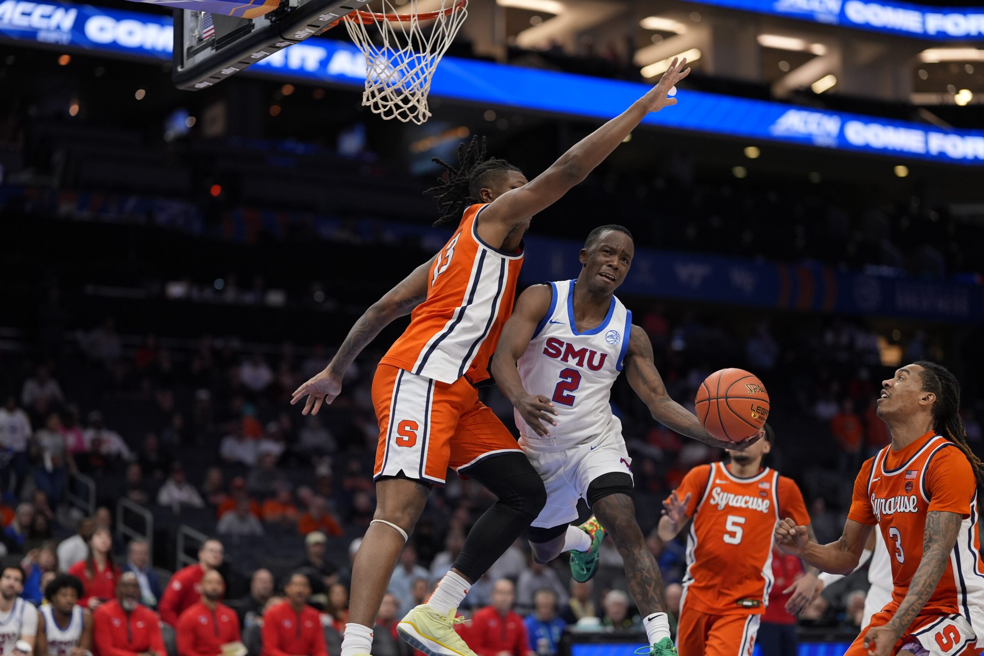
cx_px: 492
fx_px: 2323
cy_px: 328
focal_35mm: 85
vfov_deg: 16.1
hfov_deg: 23.9
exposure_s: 1/2000
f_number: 1.8
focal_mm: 85
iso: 1250
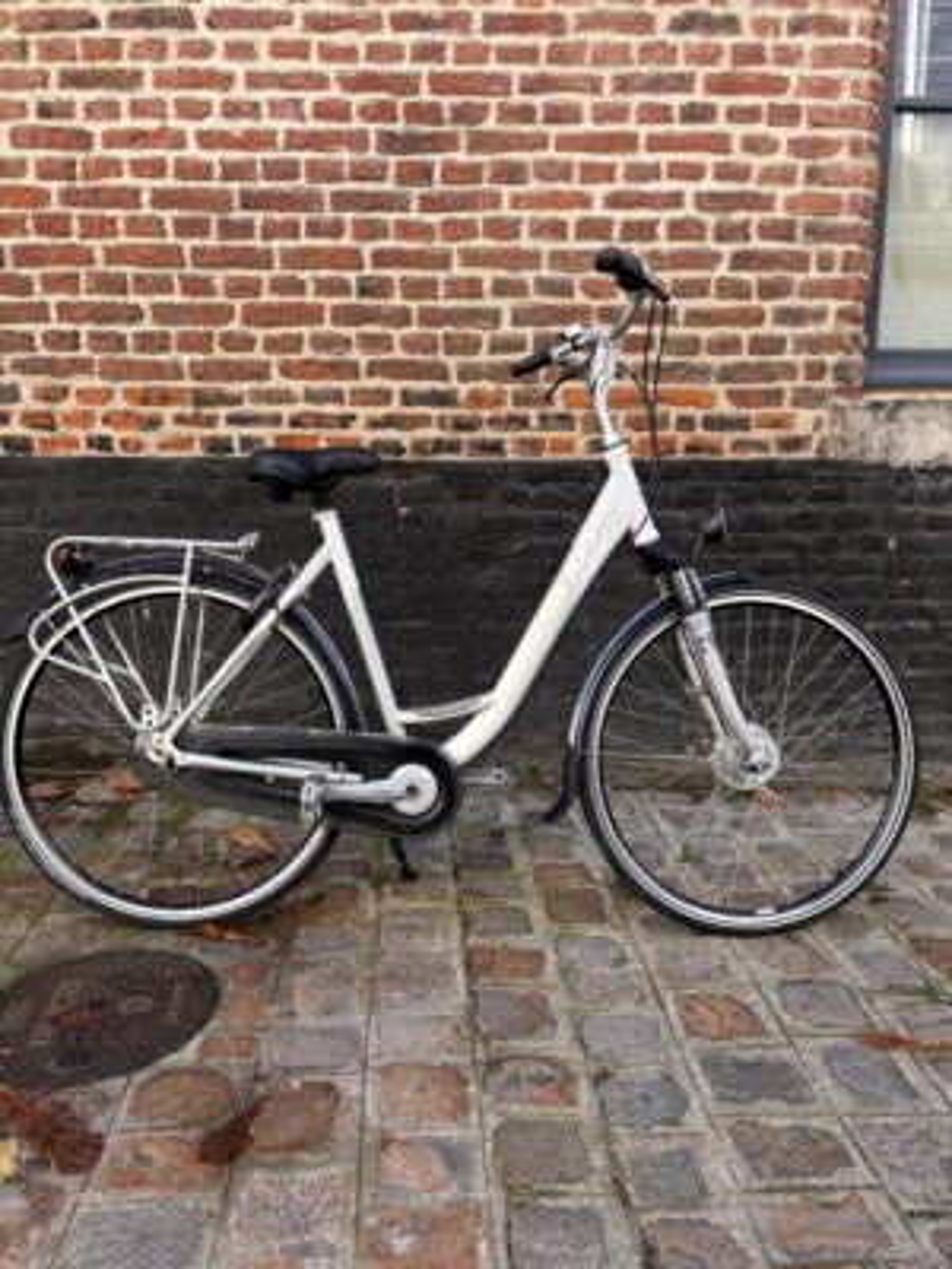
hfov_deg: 53.1
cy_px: 634
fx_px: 953
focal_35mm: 26
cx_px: 476
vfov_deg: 67.3
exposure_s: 1/365
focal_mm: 5.96
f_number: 1.6
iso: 50
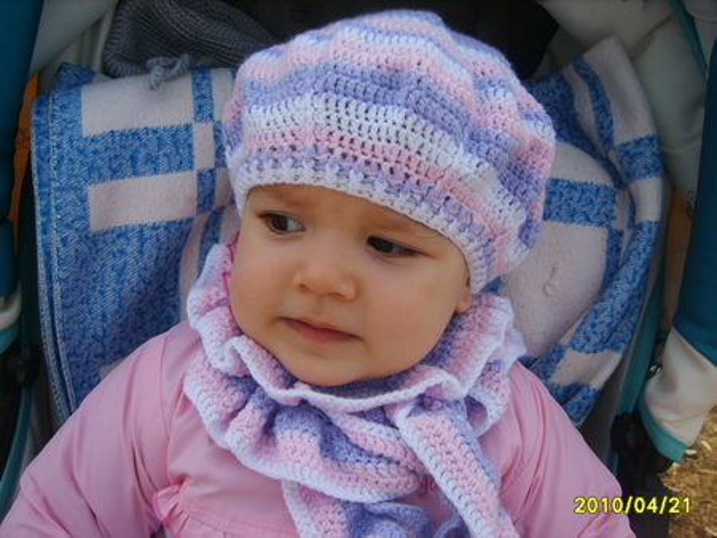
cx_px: 358
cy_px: 269
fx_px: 725
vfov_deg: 40.7
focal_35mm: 35
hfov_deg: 52.6
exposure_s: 1/1000
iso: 50
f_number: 2.8
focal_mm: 7.4
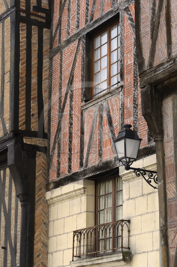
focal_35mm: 90
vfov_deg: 22.7
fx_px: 666
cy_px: 134
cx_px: 88
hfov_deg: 15.1
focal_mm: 60
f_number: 5.3
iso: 100
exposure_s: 1/160
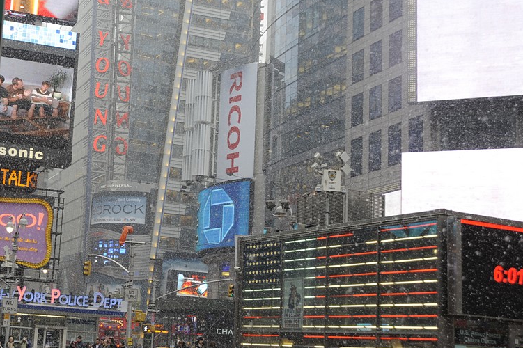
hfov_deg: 30.9
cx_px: 136
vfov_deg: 21.2
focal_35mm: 64
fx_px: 929
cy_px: 164
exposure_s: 1/100
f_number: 5
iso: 200
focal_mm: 40
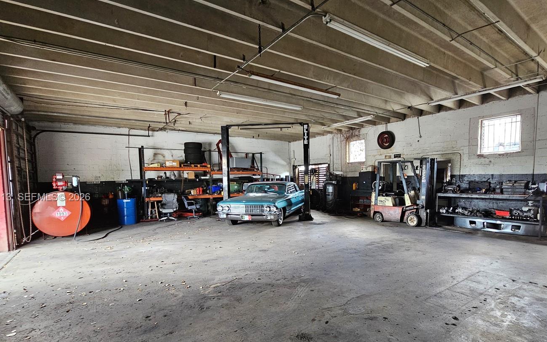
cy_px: 198
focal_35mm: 17
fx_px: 253
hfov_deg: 94.1
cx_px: 296
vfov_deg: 67.6
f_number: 2.2
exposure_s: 1/40
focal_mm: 2.2
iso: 400
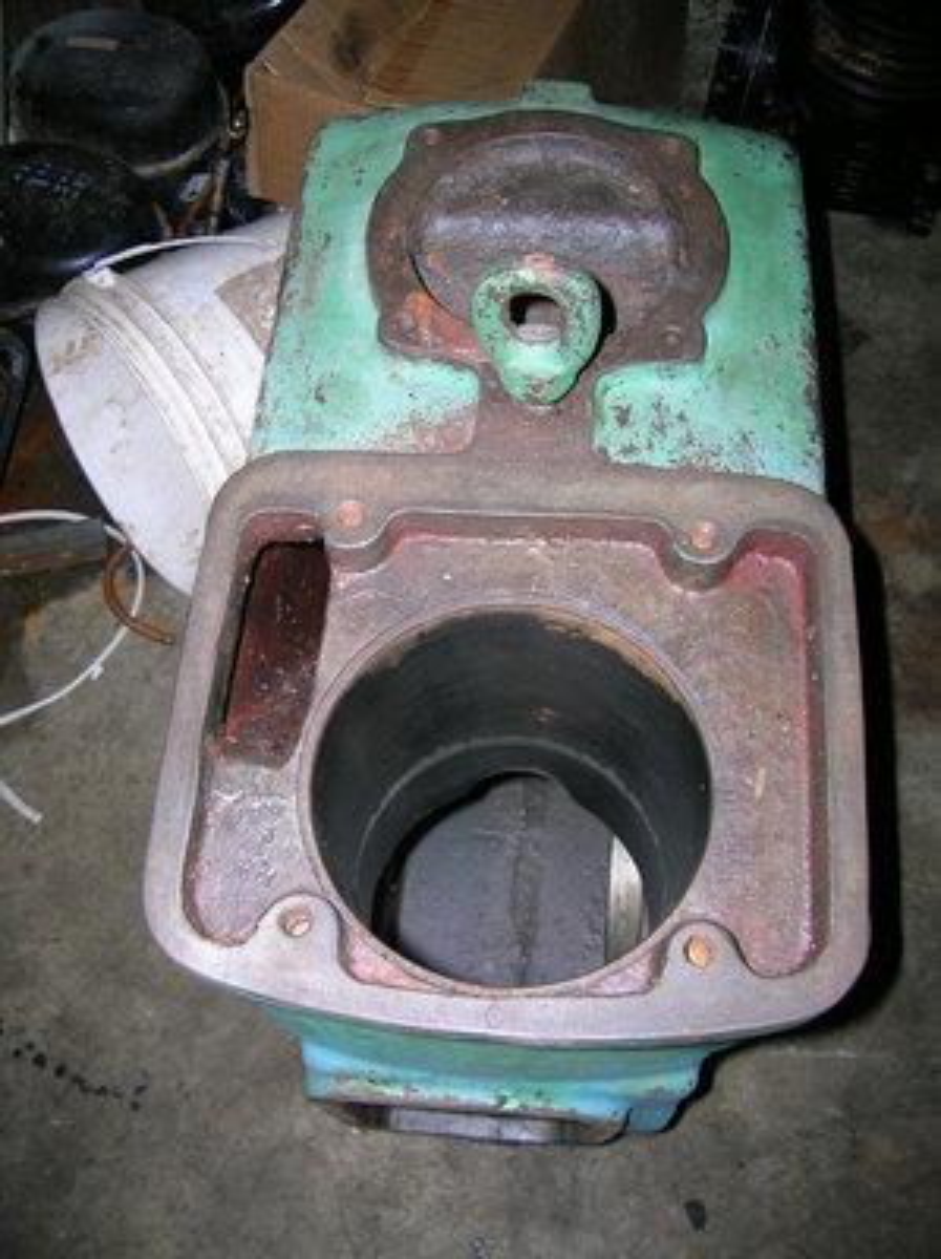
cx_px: 470
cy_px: 630
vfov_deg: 54.0
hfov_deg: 41.7
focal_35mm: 34
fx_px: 1235
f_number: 2.9
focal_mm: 5.7
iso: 50
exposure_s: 1/60.1
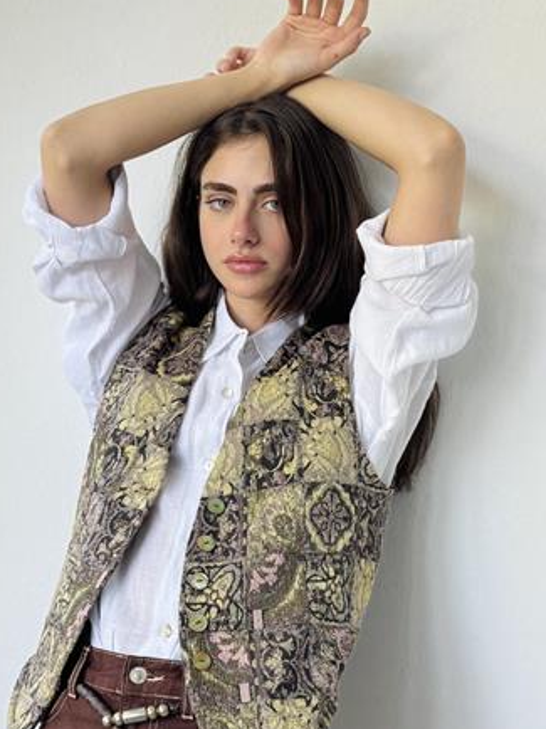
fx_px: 1242
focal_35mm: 59
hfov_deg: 24.8
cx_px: 237
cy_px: 394
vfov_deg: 32.7
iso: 64
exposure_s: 1/139
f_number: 1.78
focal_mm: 6.76
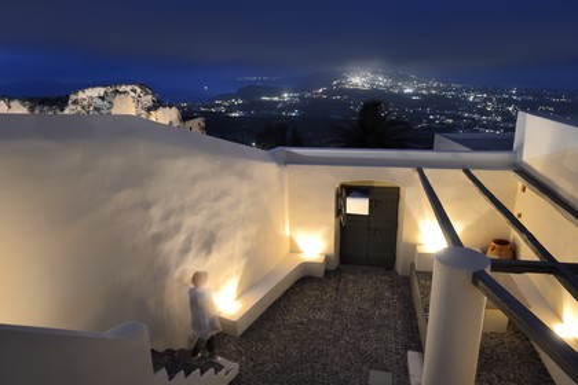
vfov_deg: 53.1
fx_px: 385
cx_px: 289
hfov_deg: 73.7
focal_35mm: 24
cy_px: 192
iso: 400
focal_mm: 24
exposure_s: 4
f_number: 5.6
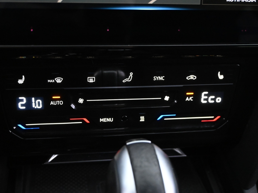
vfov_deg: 31.5
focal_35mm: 46
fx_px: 343
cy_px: 97
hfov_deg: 41.2
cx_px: 129
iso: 6400
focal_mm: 28
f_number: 4.5
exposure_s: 1/30
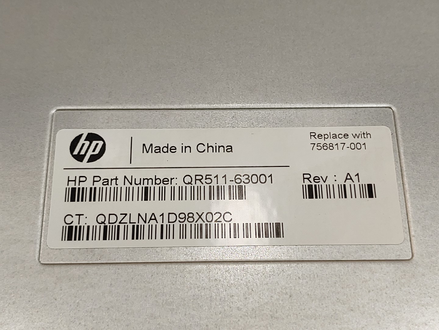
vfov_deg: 24.8
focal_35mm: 59
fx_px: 748
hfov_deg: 32.7
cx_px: 220
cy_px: 165
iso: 50
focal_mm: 4.36
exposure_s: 1/400
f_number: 1.8
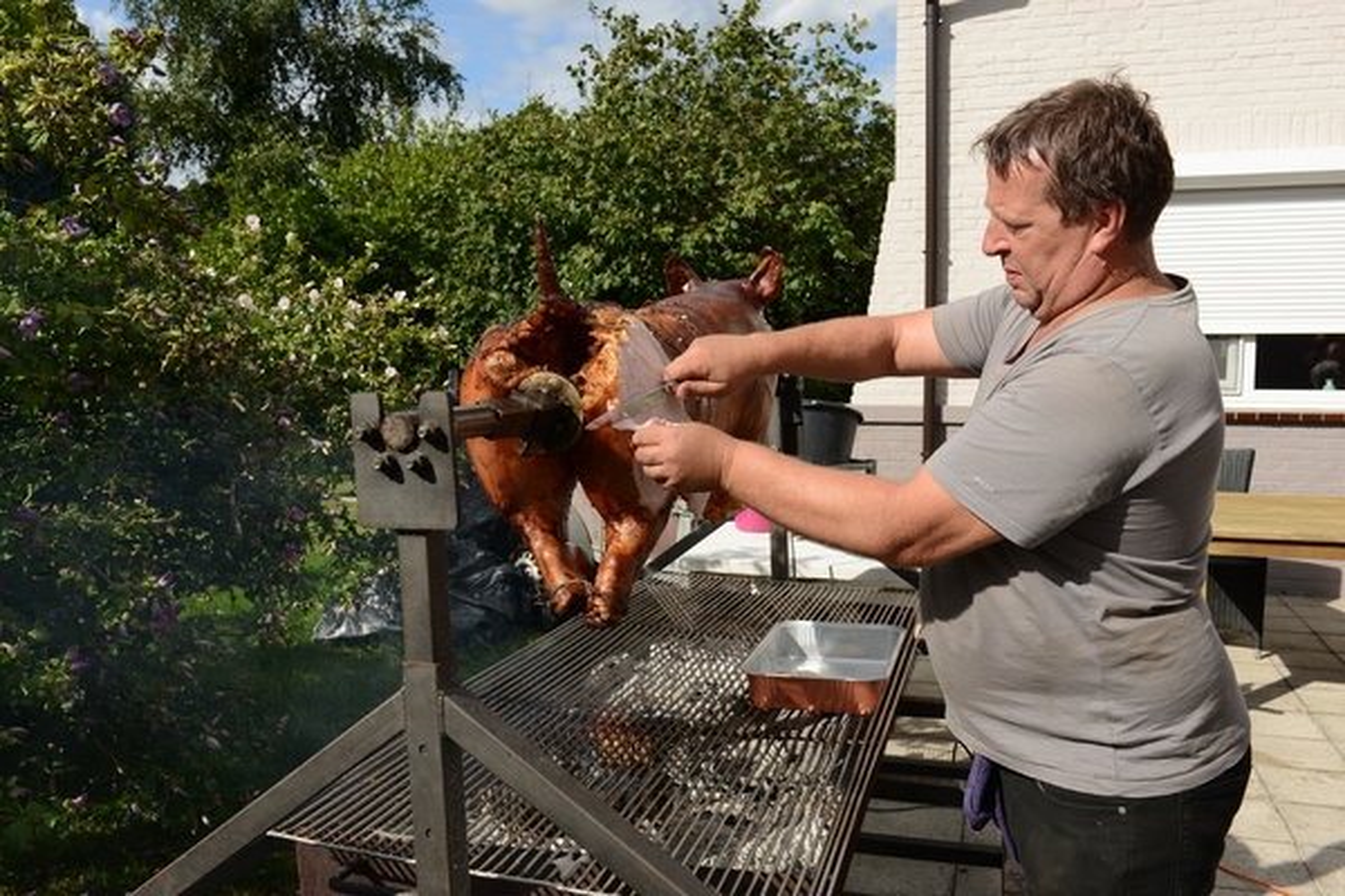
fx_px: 1083
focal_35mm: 29
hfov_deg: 63.7
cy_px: 448
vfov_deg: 45.0
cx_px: 672
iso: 200
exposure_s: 1/400
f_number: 10
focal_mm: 29
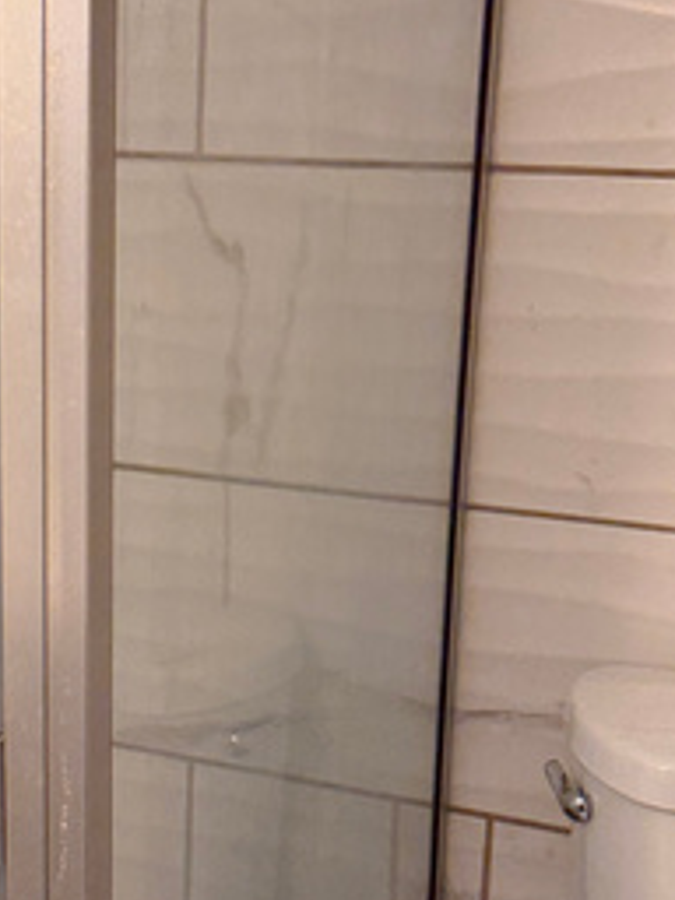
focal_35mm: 72
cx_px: -32
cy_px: 527
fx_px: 1872
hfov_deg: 19.7
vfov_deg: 27.0
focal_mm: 6.76
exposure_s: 1/60
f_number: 1.78
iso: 200
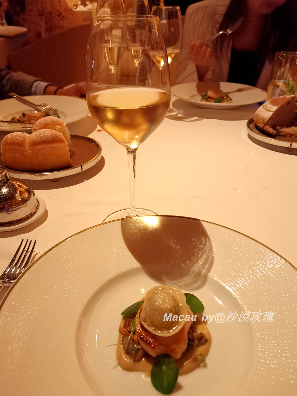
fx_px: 309
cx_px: 148
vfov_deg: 65.3
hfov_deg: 51.4
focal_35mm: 27
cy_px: 198
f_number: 1.8
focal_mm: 4.75
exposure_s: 1/25
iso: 800
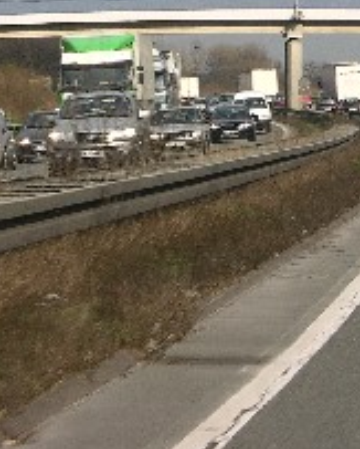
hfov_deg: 5.5
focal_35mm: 282
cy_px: -31
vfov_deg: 6.8
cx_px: 324
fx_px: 3747
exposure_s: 1/140
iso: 50
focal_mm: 25.4
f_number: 5.8
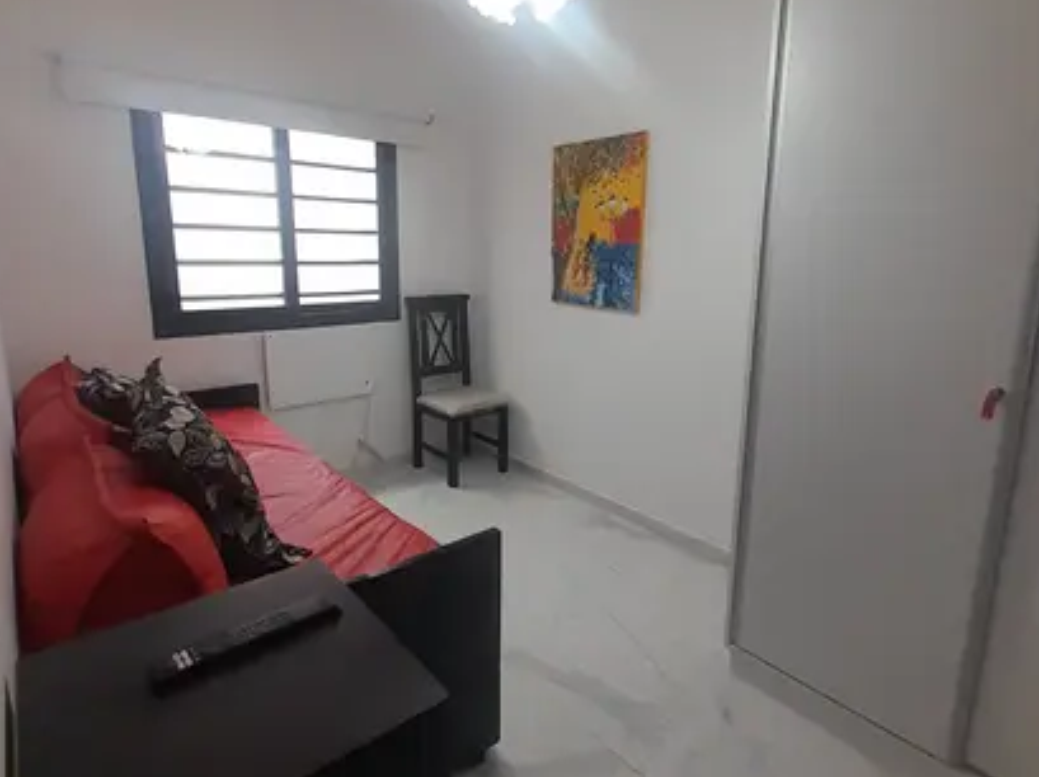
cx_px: 528
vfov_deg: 85.5
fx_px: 420
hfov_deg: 102.1
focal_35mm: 14
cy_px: 363
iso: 200
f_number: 2.2
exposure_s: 1/50
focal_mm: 1.13
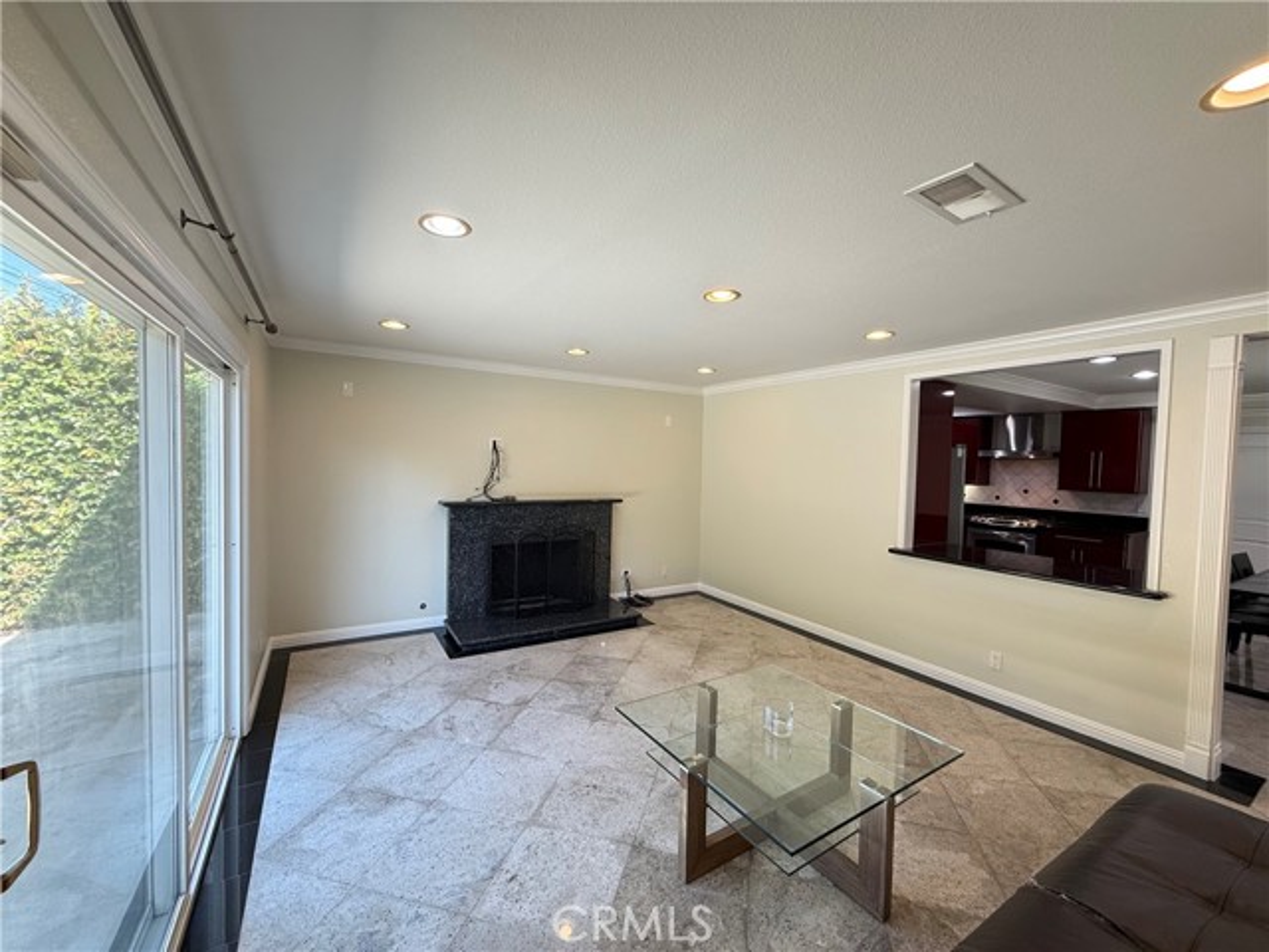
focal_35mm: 14
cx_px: 634
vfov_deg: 85.7
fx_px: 513
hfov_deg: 102.1
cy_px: 476
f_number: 2.2
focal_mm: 2.22
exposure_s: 1/120
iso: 160
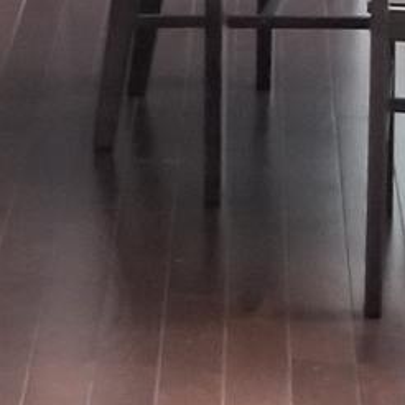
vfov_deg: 9.0
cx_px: -1251
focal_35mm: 191
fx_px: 2528
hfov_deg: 6.9
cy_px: -160
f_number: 1.7
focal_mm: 4.25
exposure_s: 1/30
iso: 200
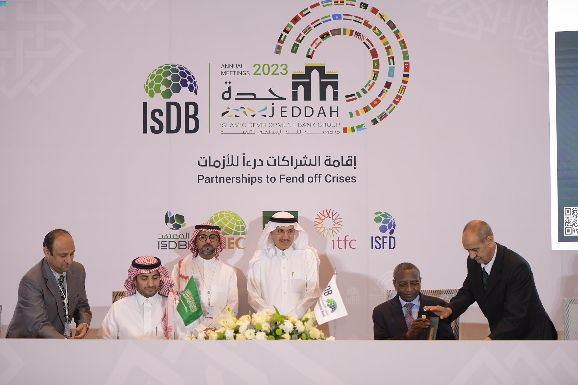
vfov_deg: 14.7
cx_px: 287
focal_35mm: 93
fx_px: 1493
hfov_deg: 21.9
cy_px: 193
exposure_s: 1/250
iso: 1000
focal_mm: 92
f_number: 2.8
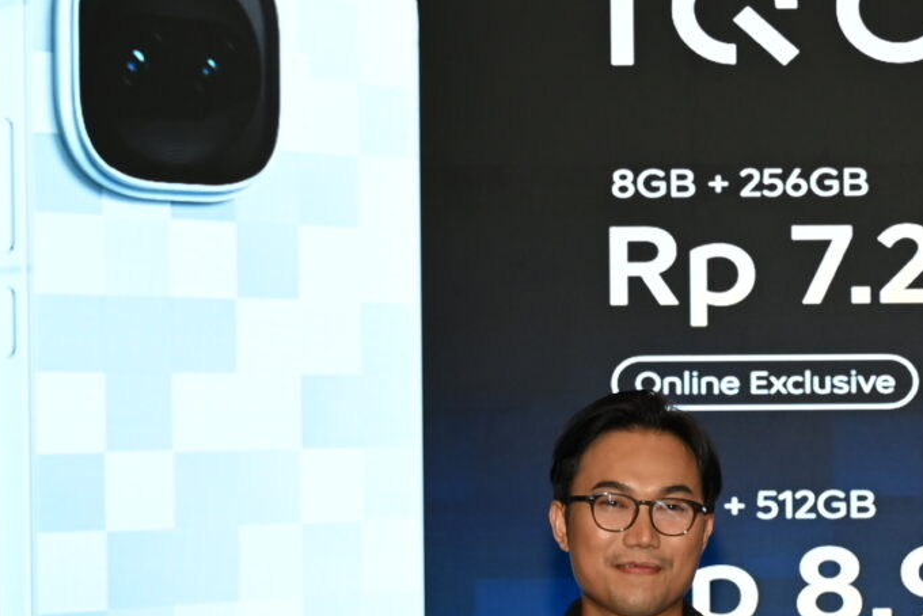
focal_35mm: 128
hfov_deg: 15.7
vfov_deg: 10.5
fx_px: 3283
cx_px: 922
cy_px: 790
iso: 640
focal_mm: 34
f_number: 5.6
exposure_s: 1/100
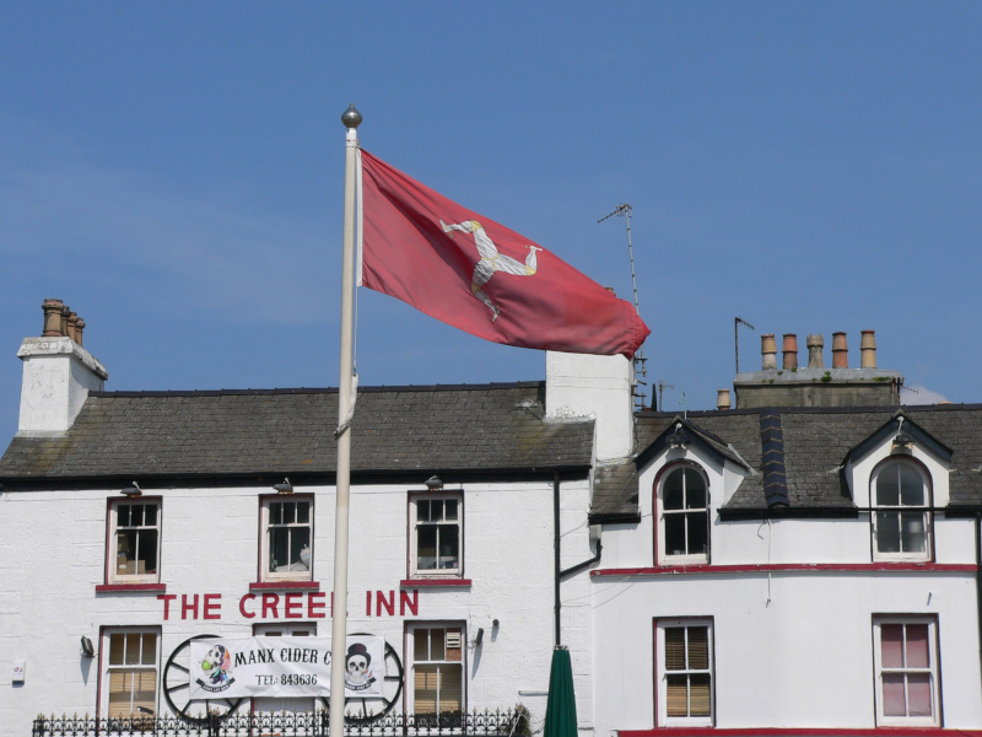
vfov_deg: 17.0
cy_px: 368
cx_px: 491
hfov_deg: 22.5
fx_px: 2468
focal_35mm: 87
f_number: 5.2
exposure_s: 1/800
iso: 80
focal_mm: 14.5
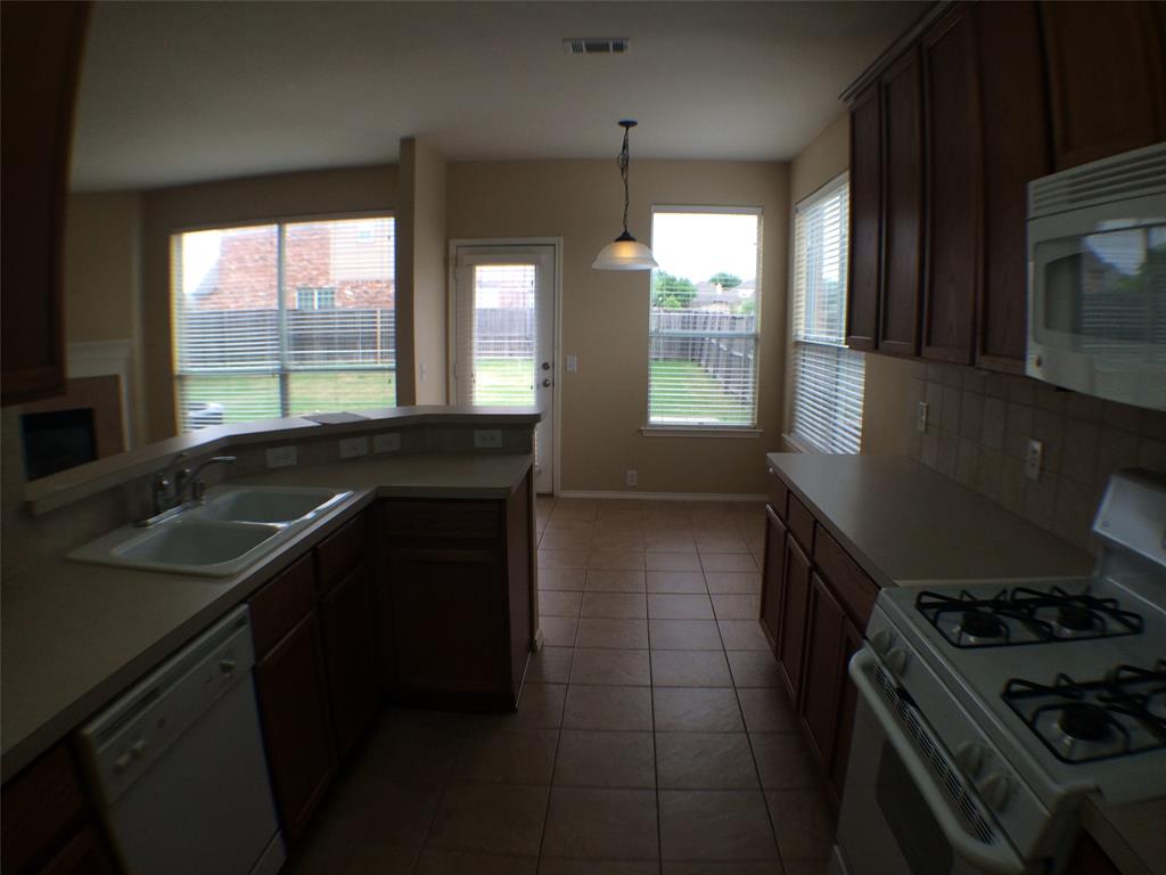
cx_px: 583
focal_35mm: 29
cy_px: 438
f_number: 2.2
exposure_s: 1/120
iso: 50
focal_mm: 4.15
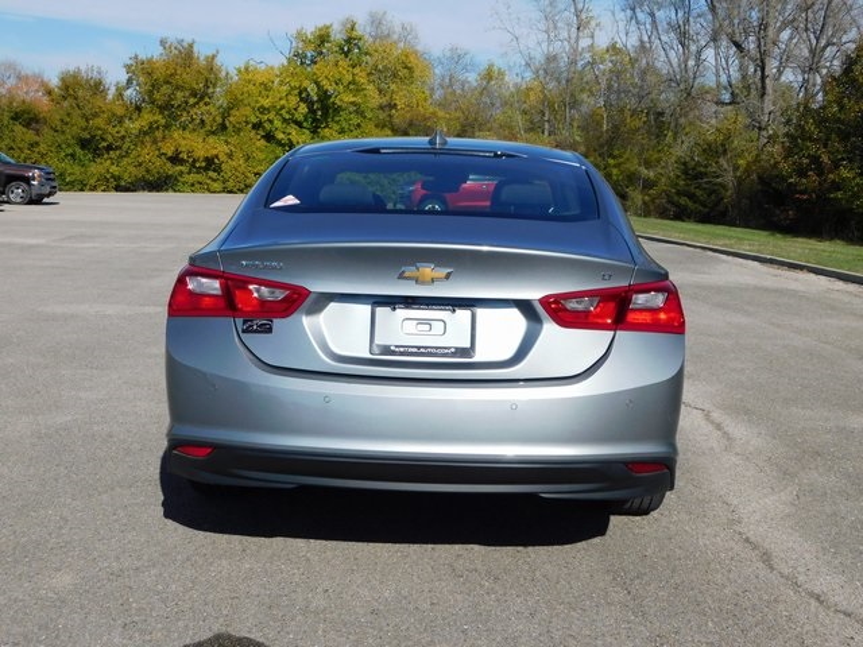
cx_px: 432
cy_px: 324
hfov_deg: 46.8
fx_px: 997
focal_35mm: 40
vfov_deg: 36.0
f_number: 7.2
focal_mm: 7.1
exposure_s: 1/500
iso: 125
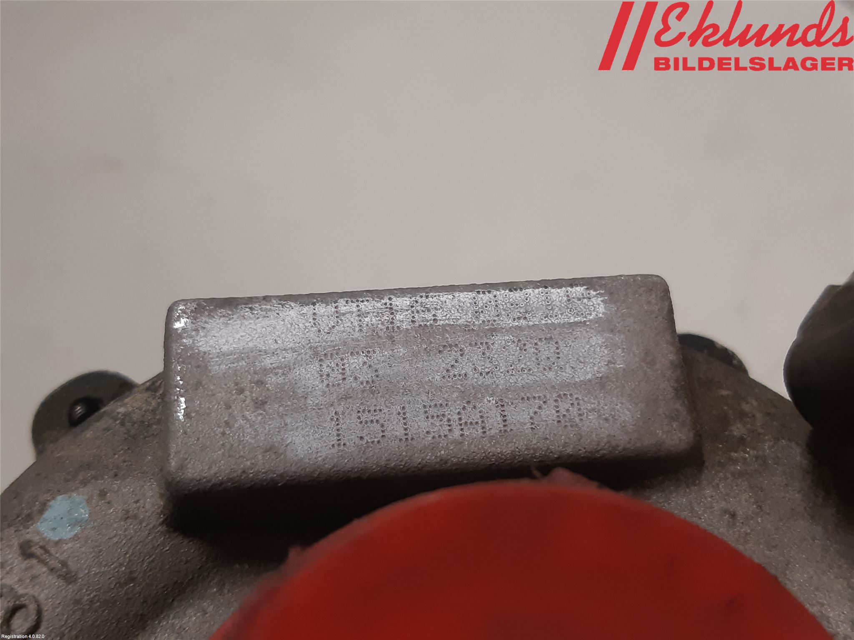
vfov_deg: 53.1
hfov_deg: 67.3
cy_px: 320
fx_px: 641
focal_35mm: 26
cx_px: 427
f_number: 1.7
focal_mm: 3.93
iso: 125
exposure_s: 1/50
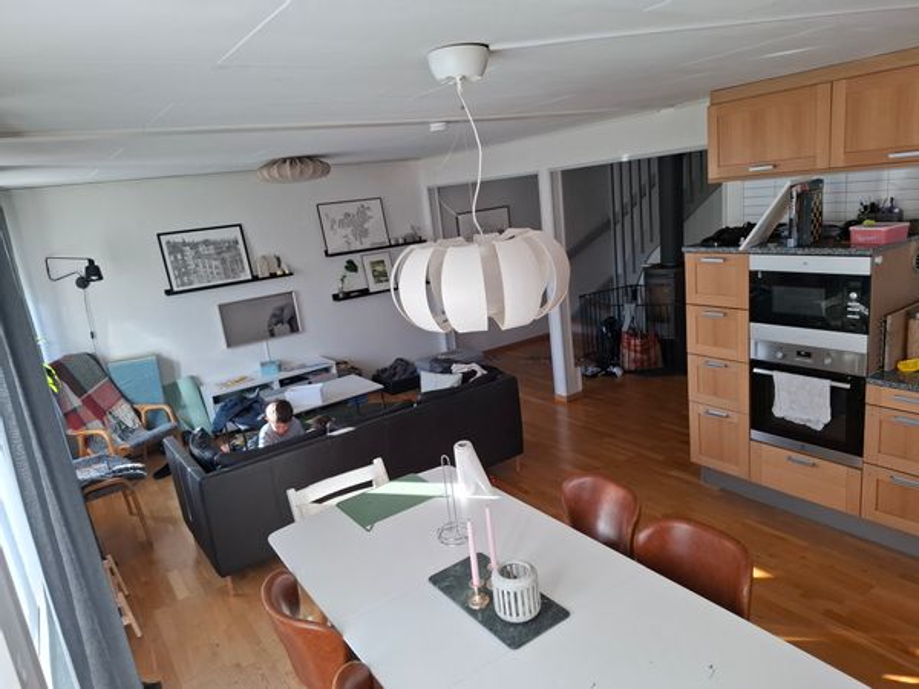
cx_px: 460
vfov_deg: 58.9
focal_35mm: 23
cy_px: 344
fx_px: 611
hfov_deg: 73.9
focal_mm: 5.54
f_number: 1.8
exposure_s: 1/100
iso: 50
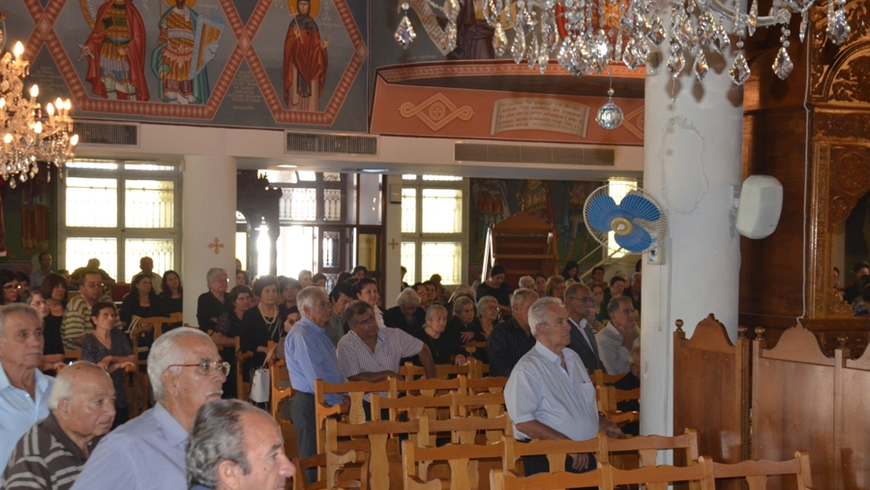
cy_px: 280
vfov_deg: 18.0
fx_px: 1546
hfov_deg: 31.4
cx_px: 437
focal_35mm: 67
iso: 2000
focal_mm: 40
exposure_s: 1/125
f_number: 6.3
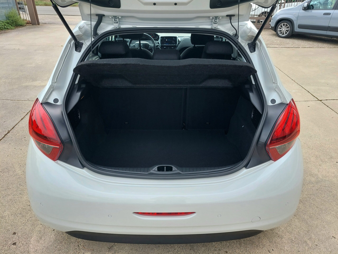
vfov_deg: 54.9
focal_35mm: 25
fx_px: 244
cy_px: 127
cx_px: 169
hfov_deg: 69.4
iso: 40
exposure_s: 1/455
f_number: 1.8
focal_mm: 5.23
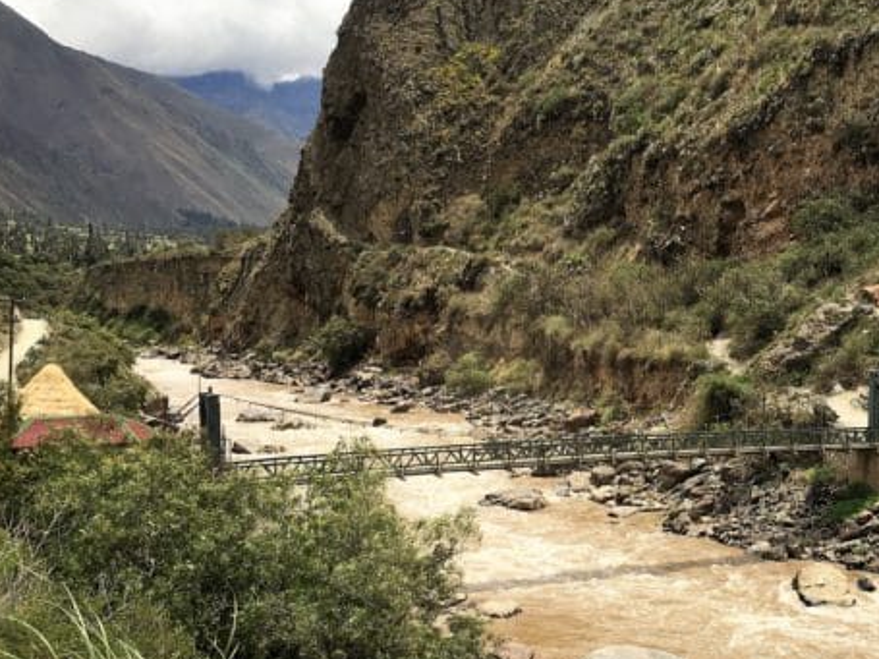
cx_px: 666
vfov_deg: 28.5
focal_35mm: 51
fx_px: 1295
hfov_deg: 36.6
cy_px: 369
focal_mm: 4.15
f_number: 2.2
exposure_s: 1/596
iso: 25
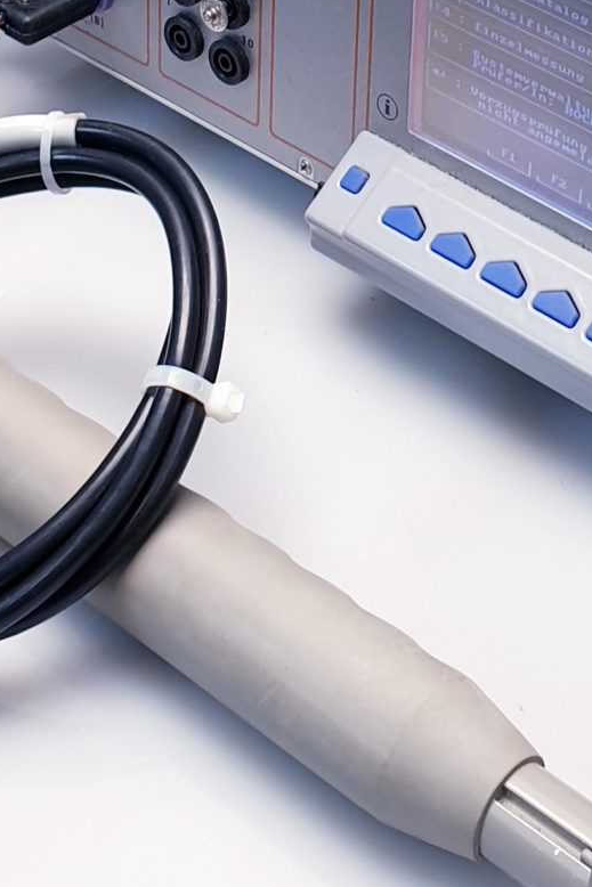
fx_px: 2194
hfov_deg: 15.1
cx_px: 577
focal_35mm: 89
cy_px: -322
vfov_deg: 20.5
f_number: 2.4
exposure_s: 1/50
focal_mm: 4.3
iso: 80
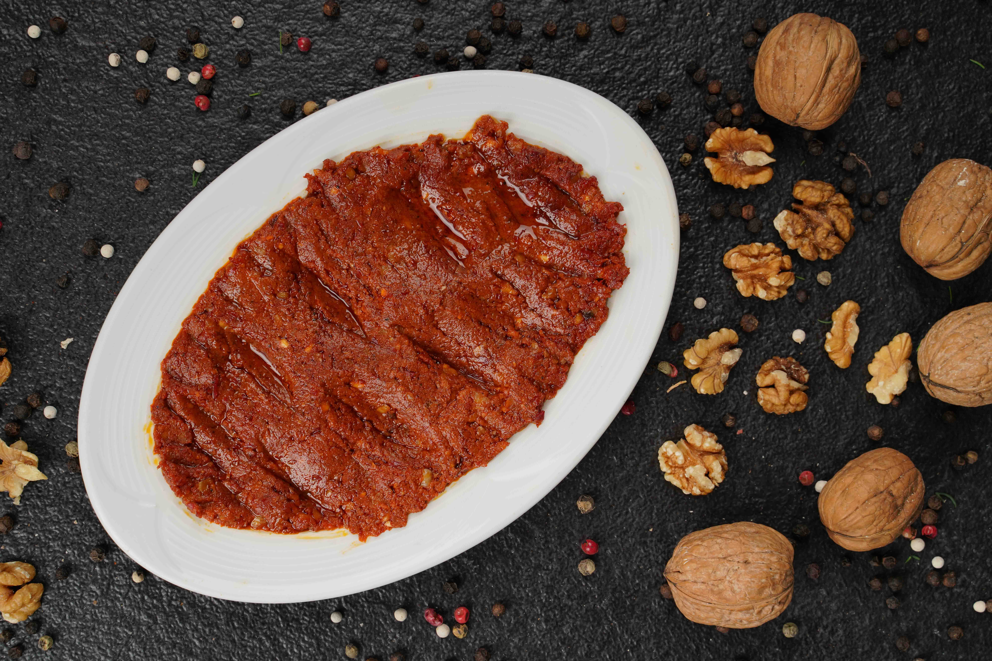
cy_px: 330
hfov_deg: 33.9
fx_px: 1626
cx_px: 496
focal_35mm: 59
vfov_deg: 23.0
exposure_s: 1/160
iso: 400
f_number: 10
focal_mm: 59
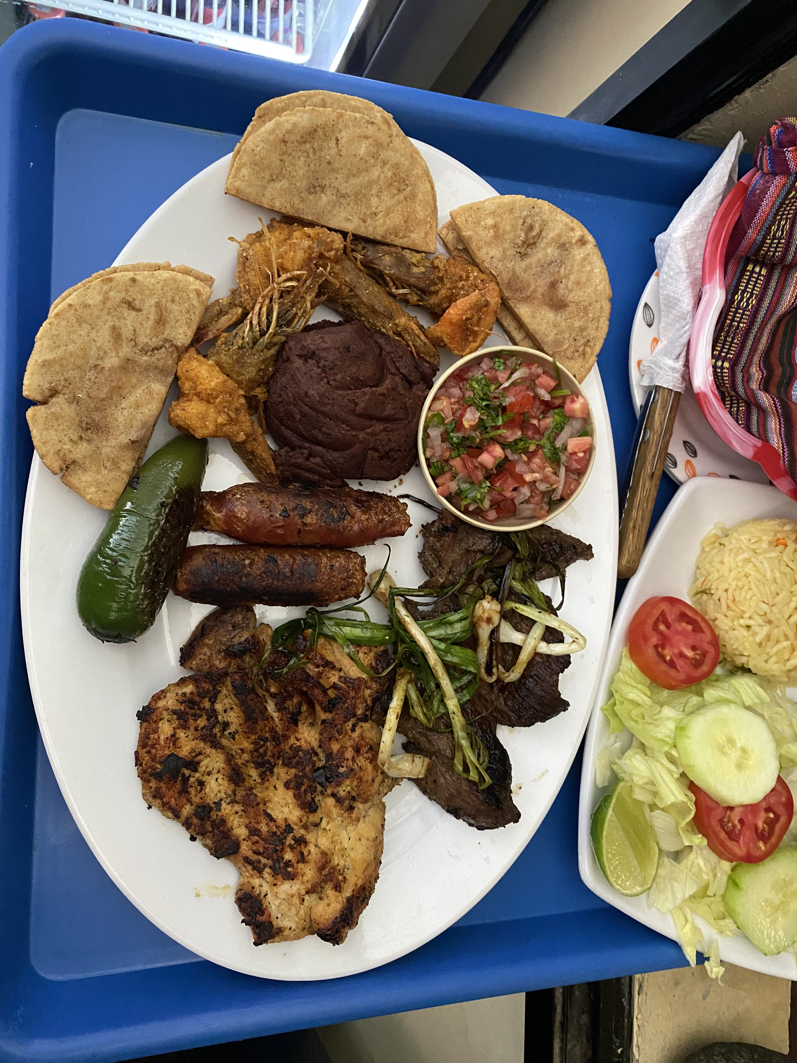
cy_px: 532
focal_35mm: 26
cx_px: 398
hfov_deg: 53.1
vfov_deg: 67.3
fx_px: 798
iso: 500
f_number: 1.8
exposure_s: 1/40
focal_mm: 4.25
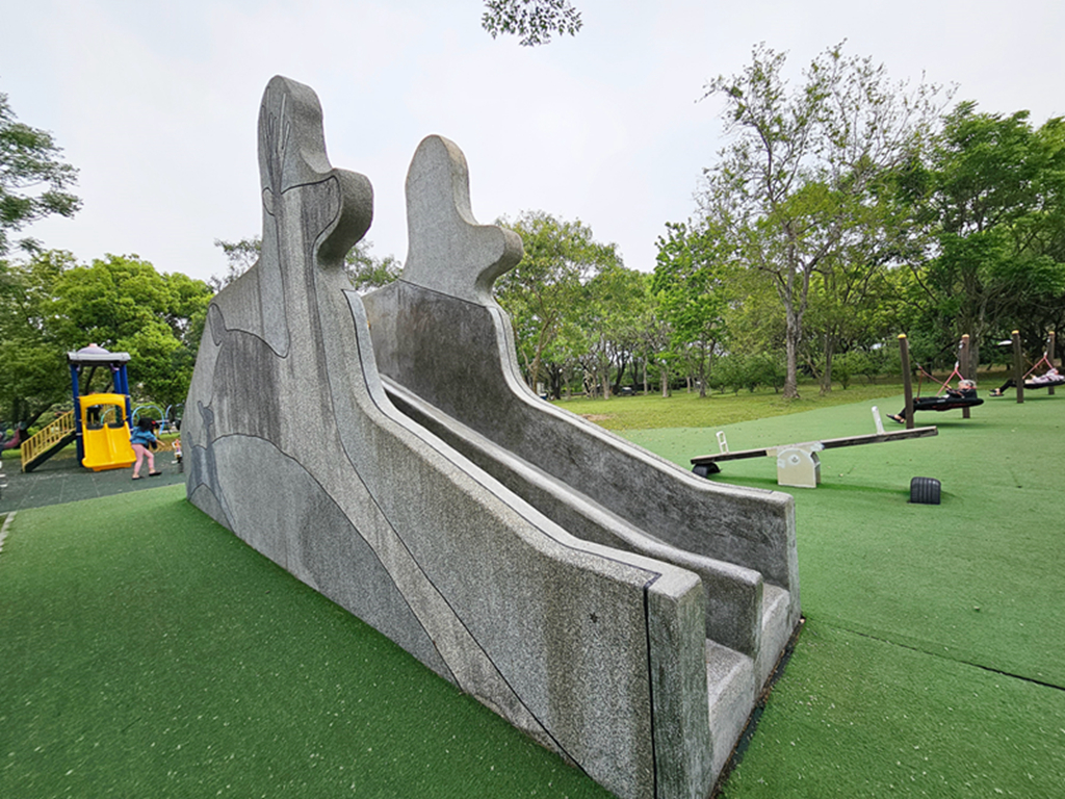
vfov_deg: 89.9
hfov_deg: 106.2
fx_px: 400
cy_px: 400
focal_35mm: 13
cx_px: 532
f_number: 2.2
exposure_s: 1/2163
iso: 50
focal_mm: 2.2
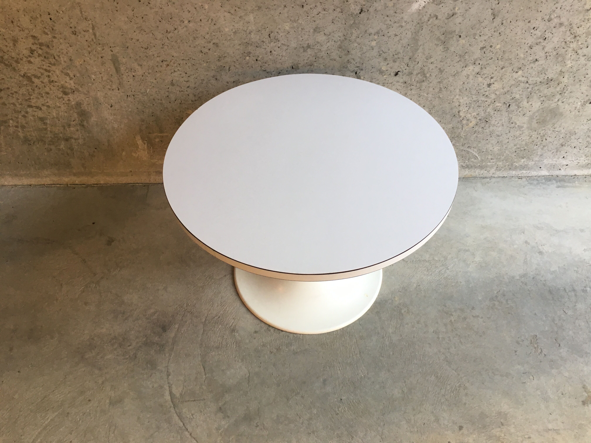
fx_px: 495
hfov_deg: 61.7
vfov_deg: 48.2
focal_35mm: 29
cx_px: 296
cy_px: 222
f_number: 2.2
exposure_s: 1/33
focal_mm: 4.15
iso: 50
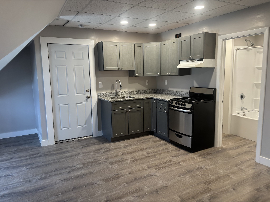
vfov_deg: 53.1
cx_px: 135
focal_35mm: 26
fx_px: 203
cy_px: 101
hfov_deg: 67.3
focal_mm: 5.96
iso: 125
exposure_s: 1/60
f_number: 1.6
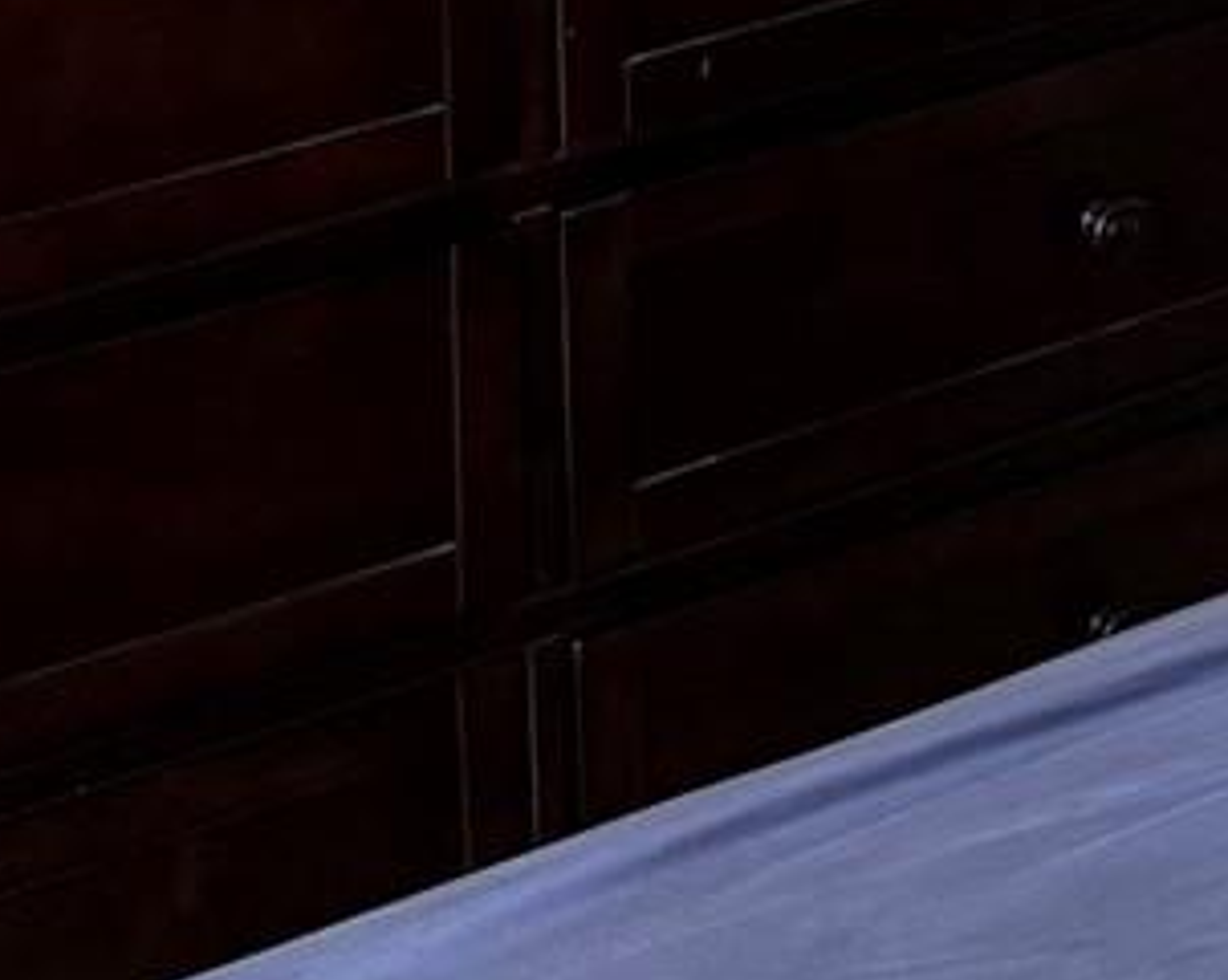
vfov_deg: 8.9
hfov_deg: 11.5
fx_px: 5773
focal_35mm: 159
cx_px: 2017
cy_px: -1285
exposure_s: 1/121
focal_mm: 6.76
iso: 200
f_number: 1.78
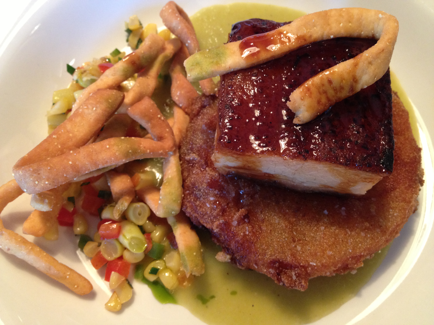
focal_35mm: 35
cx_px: 217
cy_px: 162
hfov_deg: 52.6
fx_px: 439
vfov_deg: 40.7
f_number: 2.4
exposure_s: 1/20
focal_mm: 4.28
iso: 200
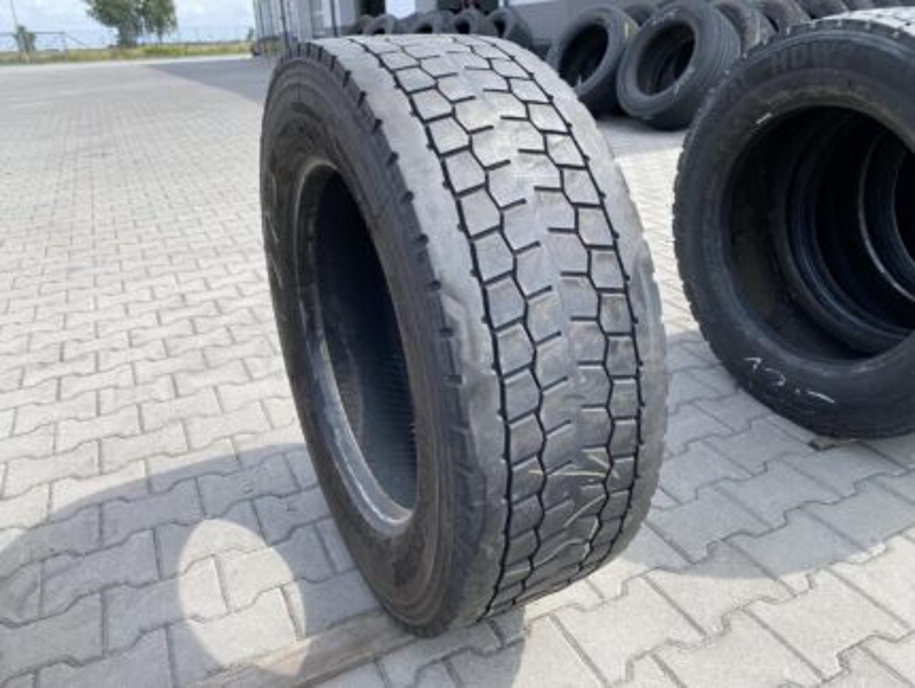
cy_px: 344
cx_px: 458
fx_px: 688
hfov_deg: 67.3
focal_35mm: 26
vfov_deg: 53.1
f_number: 1.8
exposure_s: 1/957
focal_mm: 4.25
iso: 32
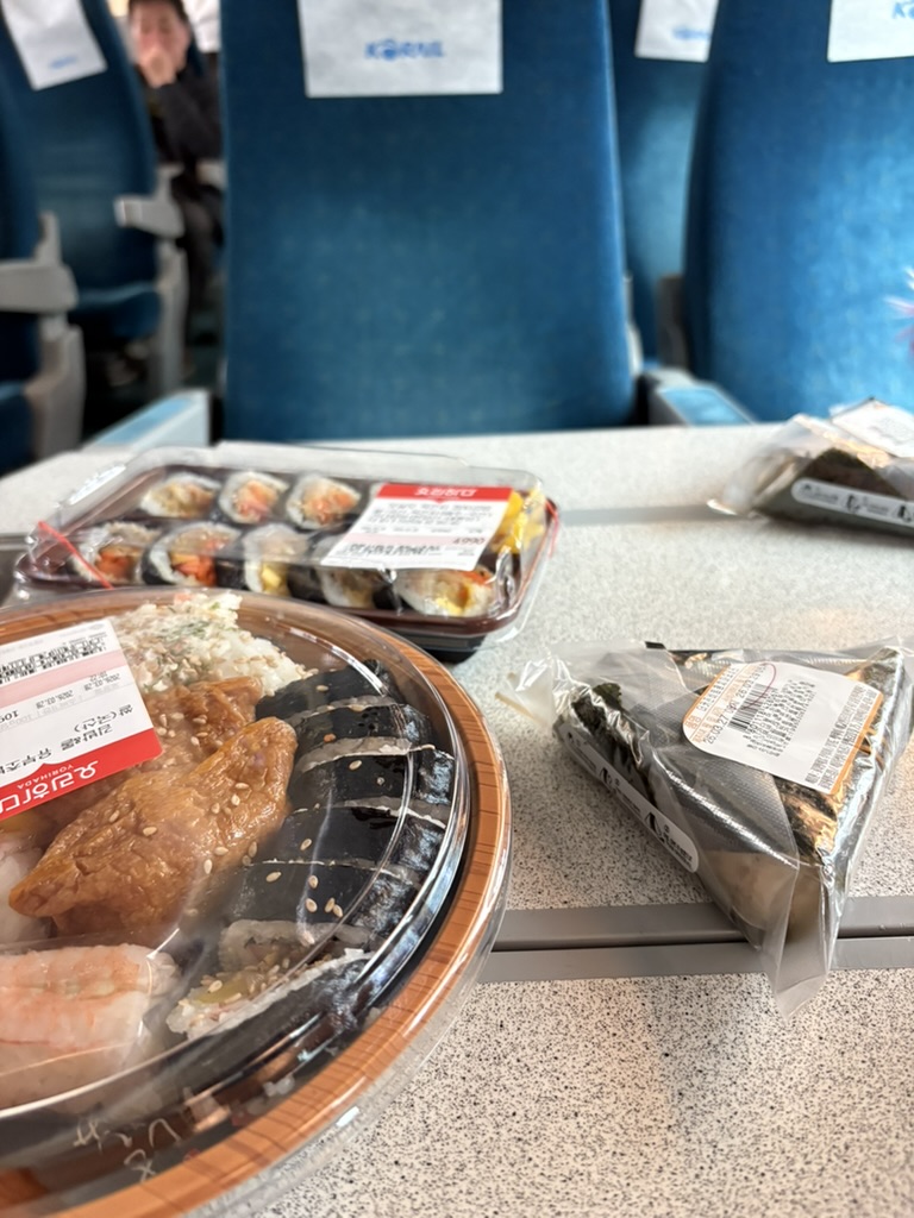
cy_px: 609
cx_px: 457
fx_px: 915
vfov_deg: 67.3
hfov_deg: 53.1
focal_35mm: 26
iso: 320
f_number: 1.6
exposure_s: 1/60
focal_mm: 5.96
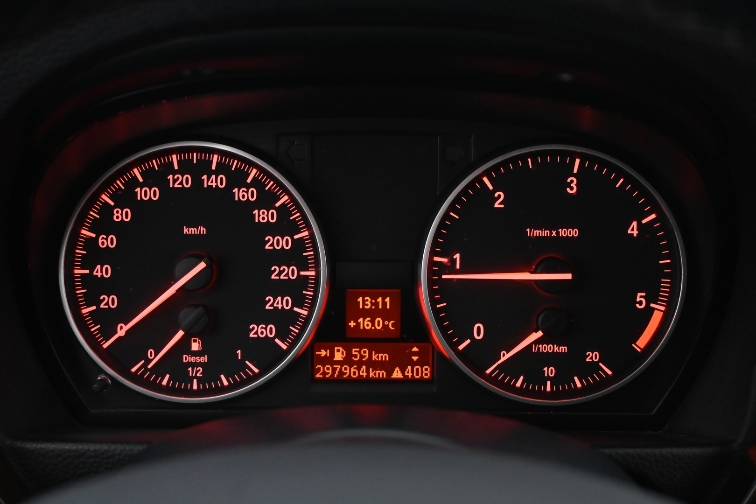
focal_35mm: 46
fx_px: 961
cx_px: 378
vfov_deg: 29.4
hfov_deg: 43.0
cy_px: 252
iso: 3200
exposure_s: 1/25
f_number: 4.8
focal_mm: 30.5
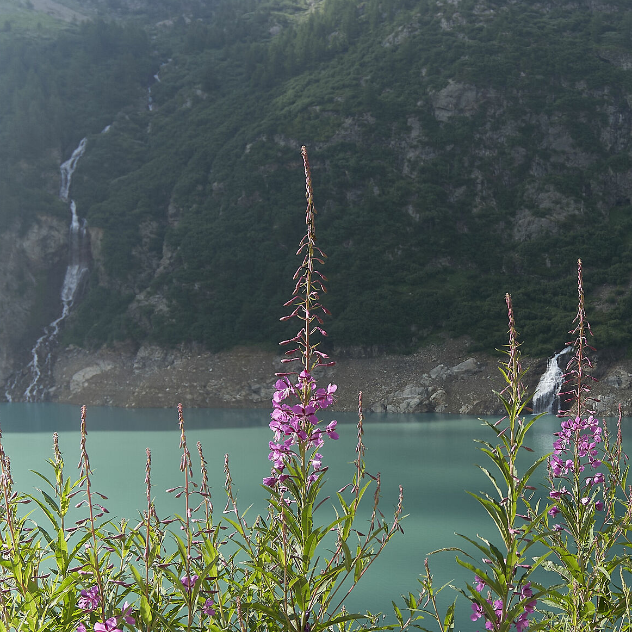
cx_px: 519
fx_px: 1198
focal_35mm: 58
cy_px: 436
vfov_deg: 29.3
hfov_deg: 28.8
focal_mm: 22
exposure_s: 1/160
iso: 100
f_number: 8
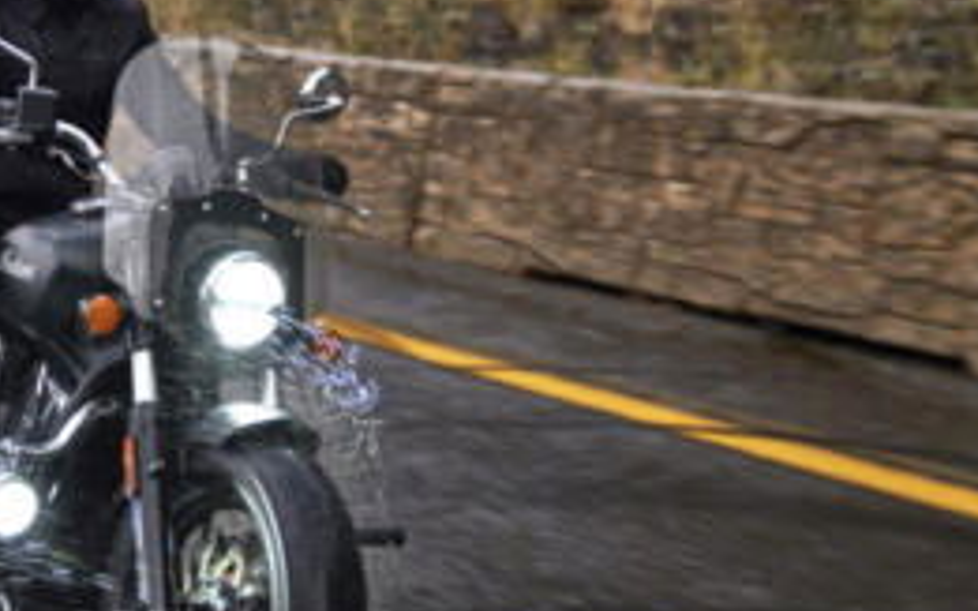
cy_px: 296
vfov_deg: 15.2
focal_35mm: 86
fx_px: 2292
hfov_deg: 23.6
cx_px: 150
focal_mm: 44
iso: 400
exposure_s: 1/250
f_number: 2.8
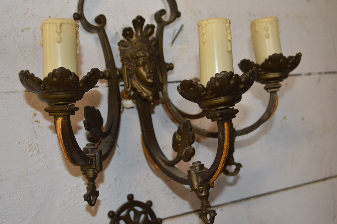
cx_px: 171
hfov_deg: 39.6
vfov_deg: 26.9
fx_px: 468
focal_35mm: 50
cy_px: 108
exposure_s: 1/60
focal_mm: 32
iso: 1100
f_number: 4.8
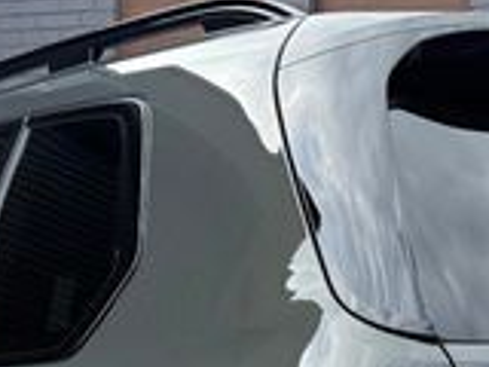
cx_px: 303
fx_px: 1356
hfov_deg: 20.4
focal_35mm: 96
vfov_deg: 14.4
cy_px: 544
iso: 100
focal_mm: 6.76
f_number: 1.78
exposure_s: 1/1337
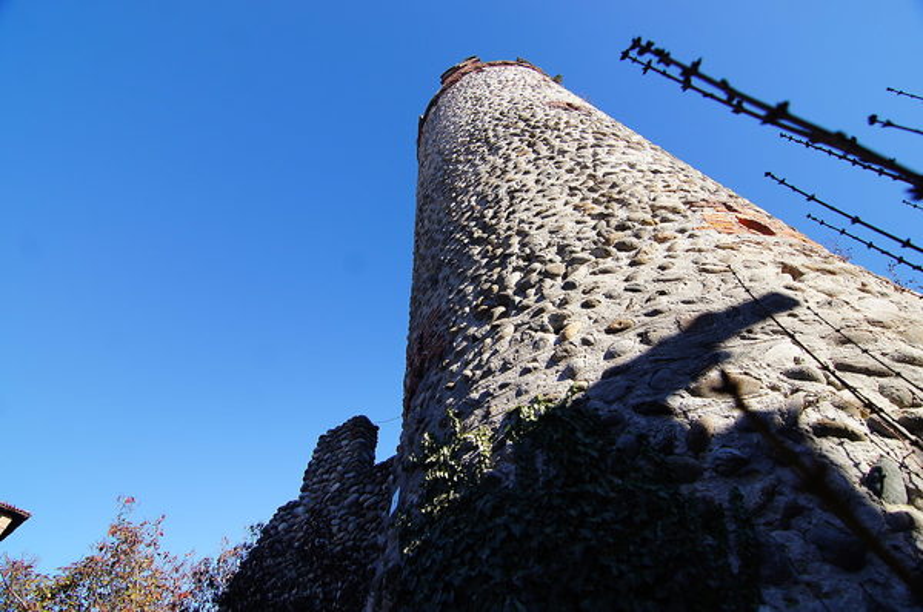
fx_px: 422
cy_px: 306
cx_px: 462
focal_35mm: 16
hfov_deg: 95.1
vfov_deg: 71.9
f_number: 5.6
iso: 100
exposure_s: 1/250
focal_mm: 11
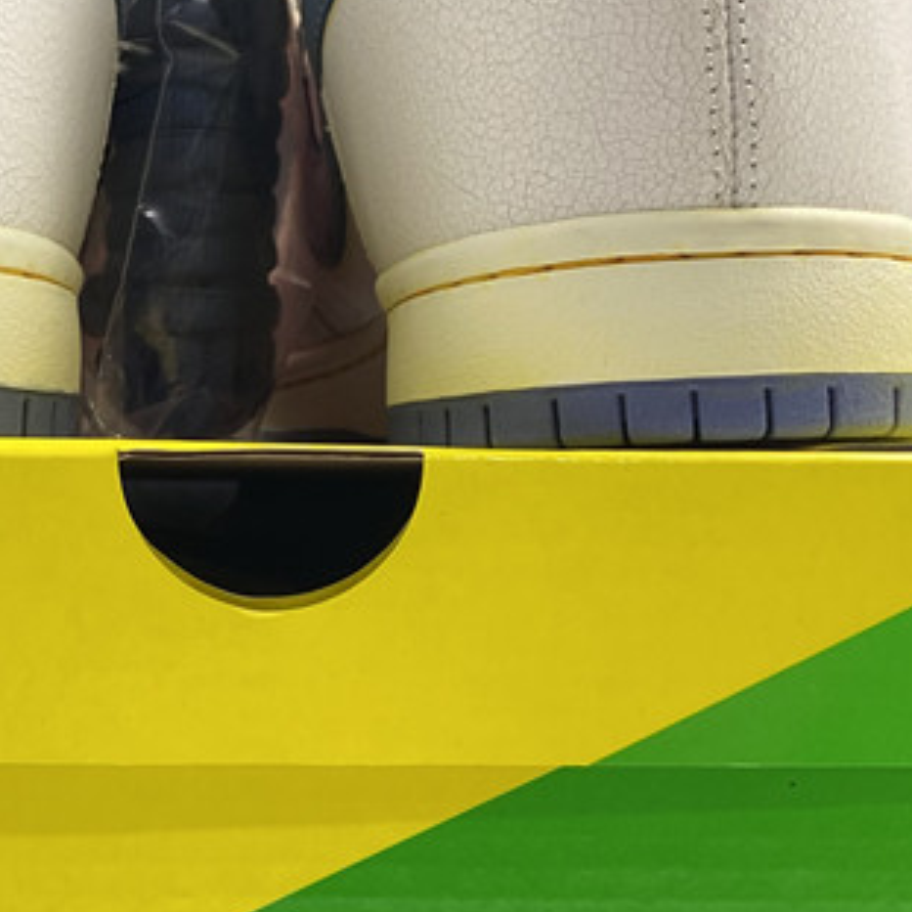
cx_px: 170
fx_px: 2206
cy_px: 399
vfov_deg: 23.3
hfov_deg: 23.0
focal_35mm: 74
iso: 100
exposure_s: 1/100
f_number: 1.8
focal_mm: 4.25
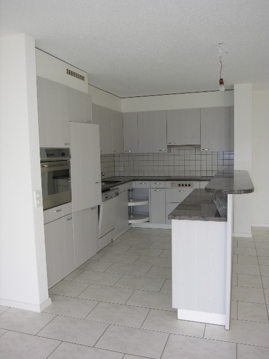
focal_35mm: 30
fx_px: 311
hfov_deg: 46.8
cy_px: 180
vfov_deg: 60.0
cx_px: 134
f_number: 3.1
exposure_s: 1/44.5
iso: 50
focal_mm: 7.5
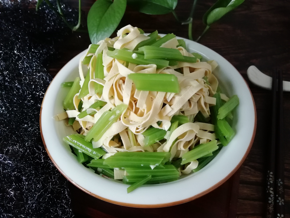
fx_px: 226
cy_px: 109
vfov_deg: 51.4
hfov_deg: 65.3
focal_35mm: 27
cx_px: 145
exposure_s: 1/20
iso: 640
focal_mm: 3.83
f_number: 1.8
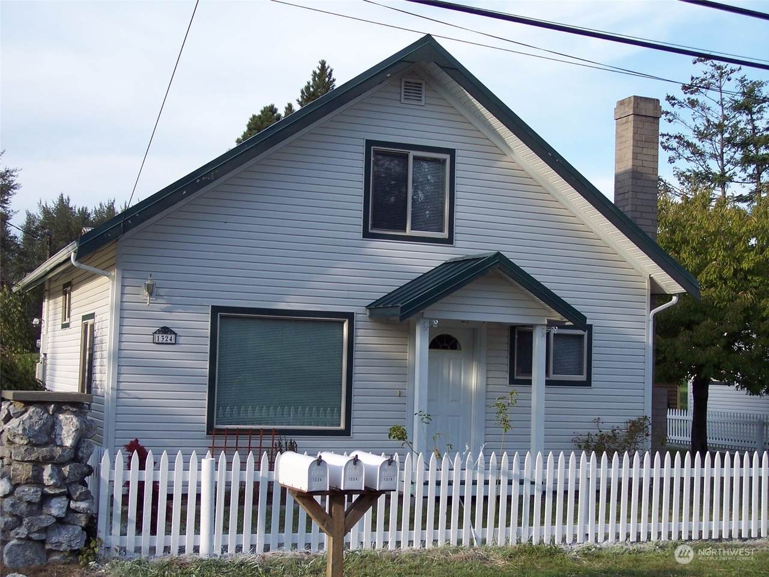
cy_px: 288
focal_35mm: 52
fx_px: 1155
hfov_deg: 36.8
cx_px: 384
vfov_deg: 28.0
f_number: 4
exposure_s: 1/350
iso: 100
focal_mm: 10.7
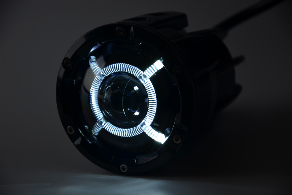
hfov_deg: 12.9
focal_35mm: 160
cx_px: 147
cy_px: 98
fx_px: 1294
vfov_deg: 8.6
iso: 100
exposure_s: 1/125
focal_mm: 105
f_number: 5.6
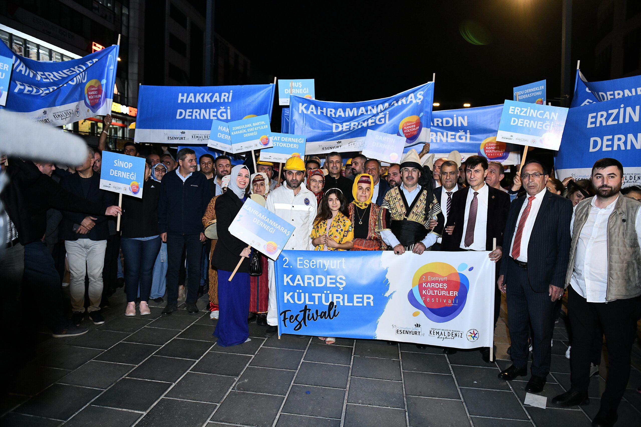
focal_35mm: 24
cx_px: 320
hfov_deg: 73.7
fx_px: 427
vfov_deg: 53.1
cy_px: 214
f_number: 2.8
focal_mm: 24
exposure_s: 1/250
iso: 1250
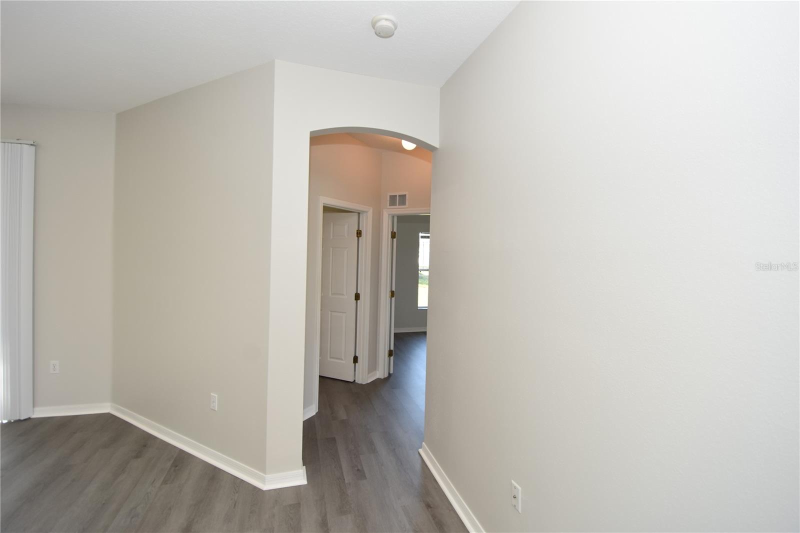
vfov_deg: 77.3
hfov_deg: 100.4
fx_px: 333
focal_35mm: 15
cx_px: 400
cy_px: 266
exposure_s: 1/60
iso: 280
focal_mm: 10
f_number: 4
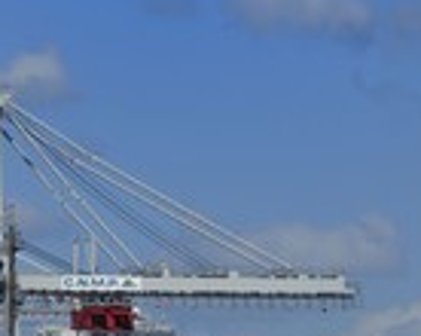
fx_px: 7105
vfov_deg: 2.7
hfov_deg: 3.4
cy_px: 321
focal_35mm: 571
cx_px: -116
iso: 200
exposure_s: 1/640
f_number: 10
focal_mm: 200
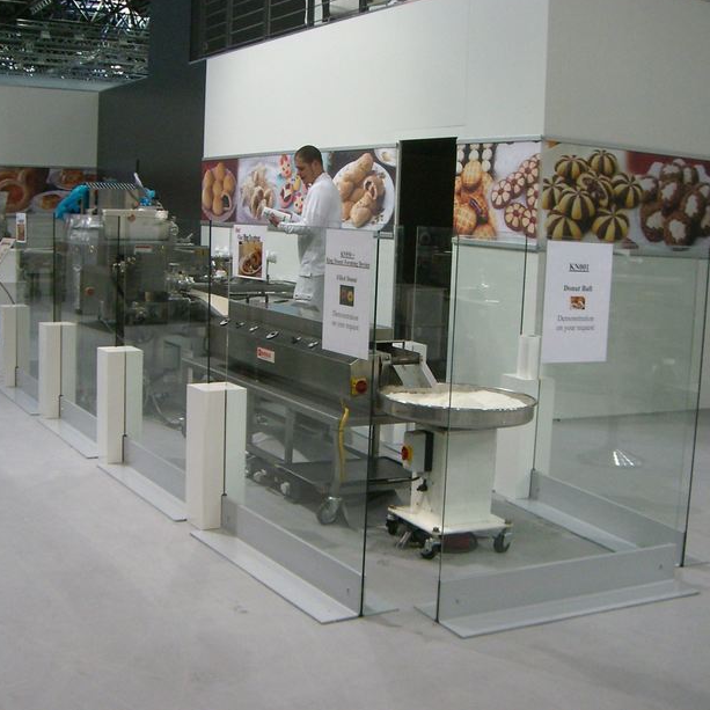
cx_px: 363
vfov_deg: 36.8
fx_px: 1067
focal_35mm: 46
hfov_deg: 36.8
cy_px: 351
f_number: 2.7
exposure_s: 1/100
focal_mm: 6.2
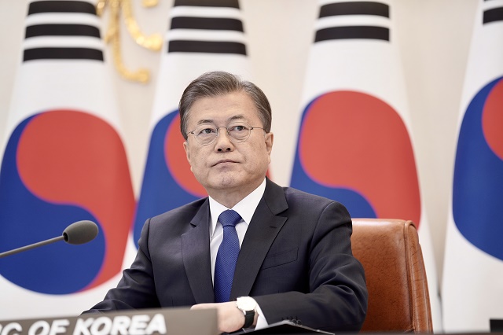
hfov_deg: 11.5
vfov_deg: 7.7
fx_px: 2500
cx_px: 252
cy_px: 168
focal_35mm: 179
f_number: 2.8
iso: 400
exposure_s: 1/100
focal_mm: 179
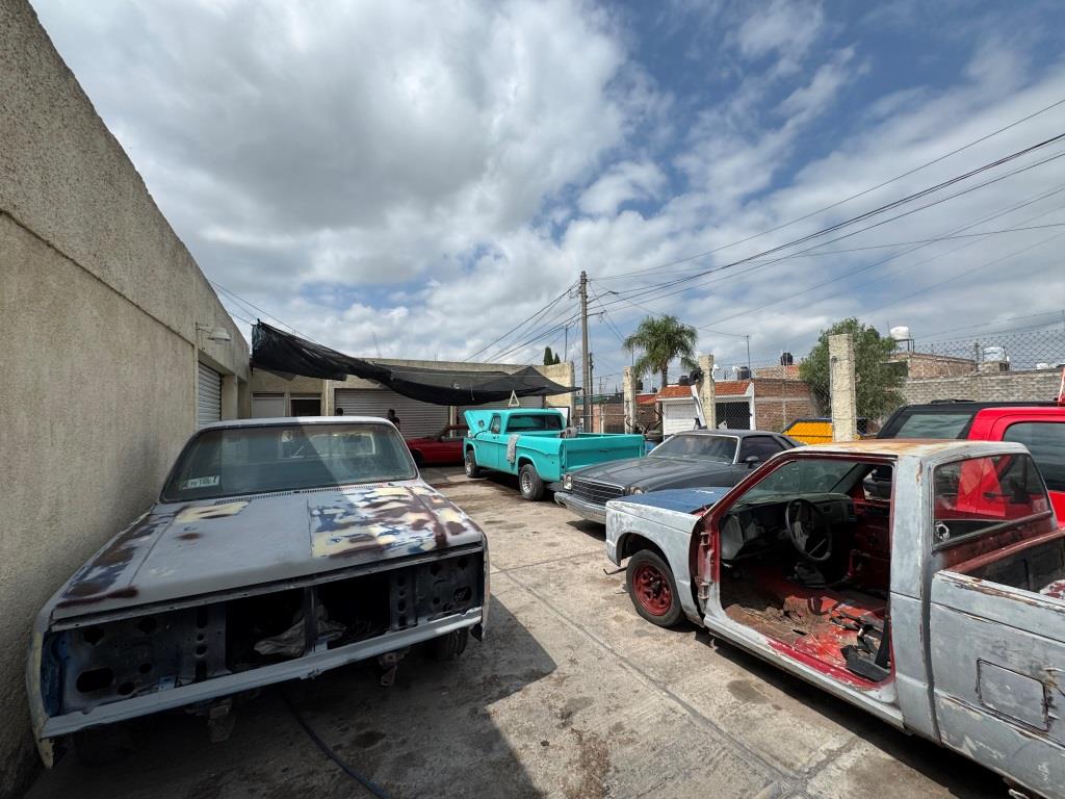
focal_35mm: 14
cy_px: 400
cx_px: 532
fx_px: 431
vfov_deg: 85.7
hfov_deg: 102.1
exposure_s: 1/3546
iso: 50
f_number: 2.2
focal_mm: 2.22
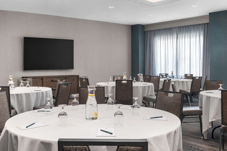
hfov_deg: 54.4
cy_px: 72
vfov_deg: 37.9
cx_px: 110
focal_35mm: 35
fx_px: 221
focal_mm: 21.9
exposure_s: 1/60
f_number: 8
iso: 400
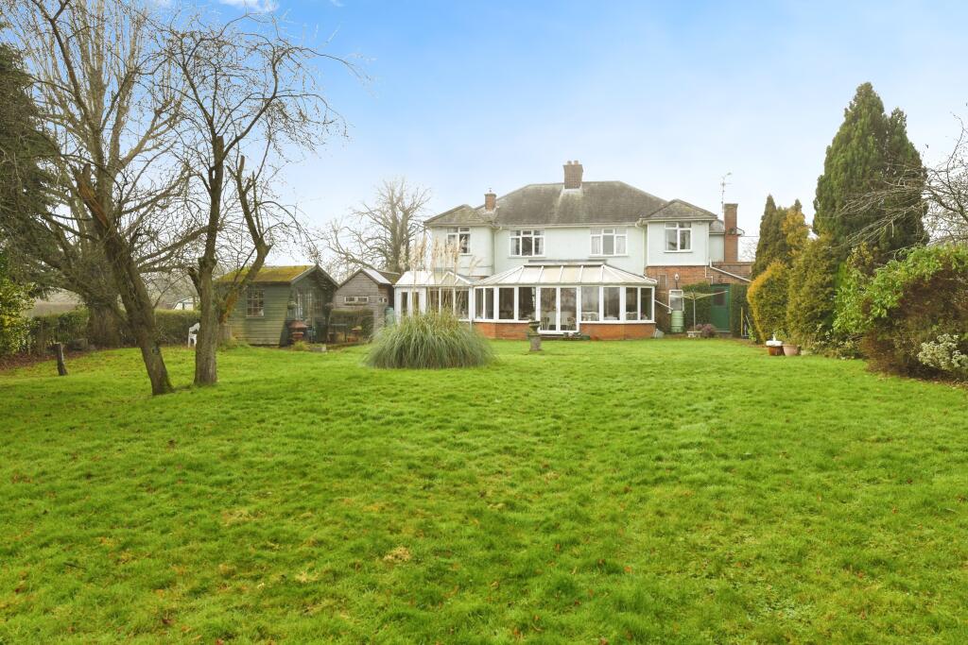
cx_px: 484
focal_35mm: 24
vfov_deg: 53.1
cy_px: 322
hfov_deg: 73.7
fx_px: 645
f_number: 8
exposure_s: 1/640
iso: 1000
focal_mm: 24
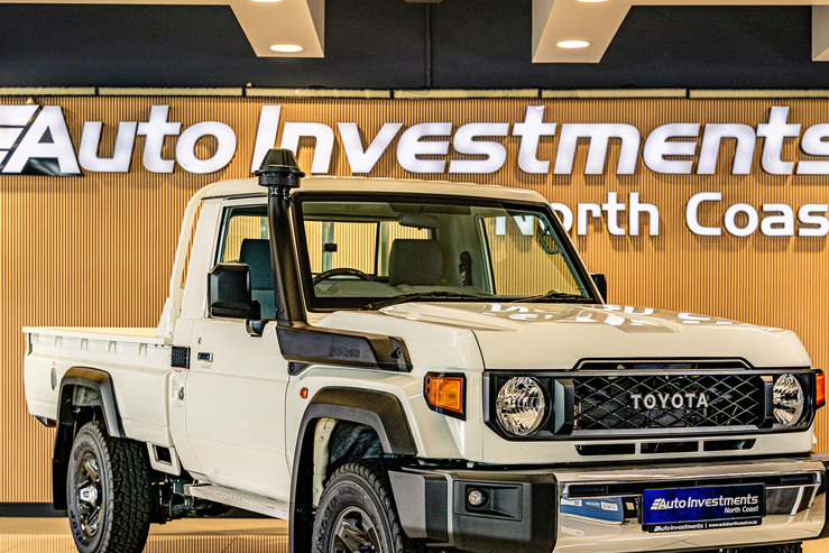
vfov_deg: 18.9
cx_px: 412
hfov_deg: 28.1
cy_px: 366
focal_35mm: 72
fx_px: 1658
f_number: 4.5
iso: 400
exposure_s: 1/125
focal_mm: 52
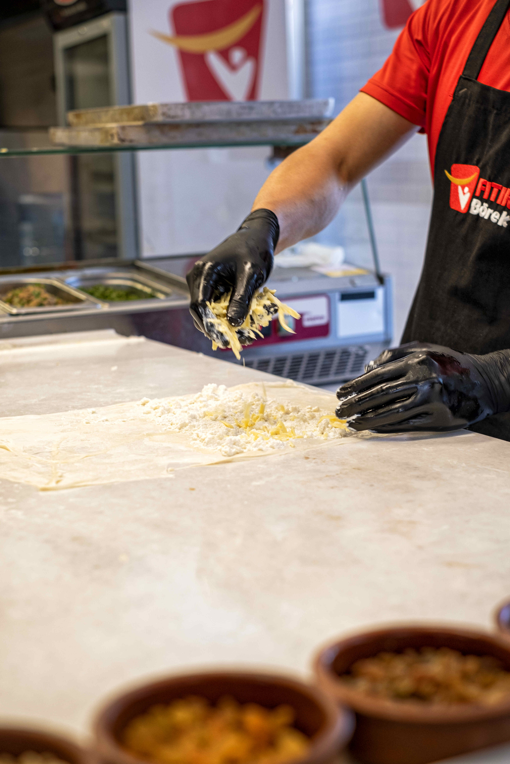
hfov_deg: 25.5
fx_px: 1126
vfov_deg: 37.5
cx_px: 255
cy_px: 382
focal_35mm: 53
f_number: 2.5
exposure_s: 1/100
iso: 320
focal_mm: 35
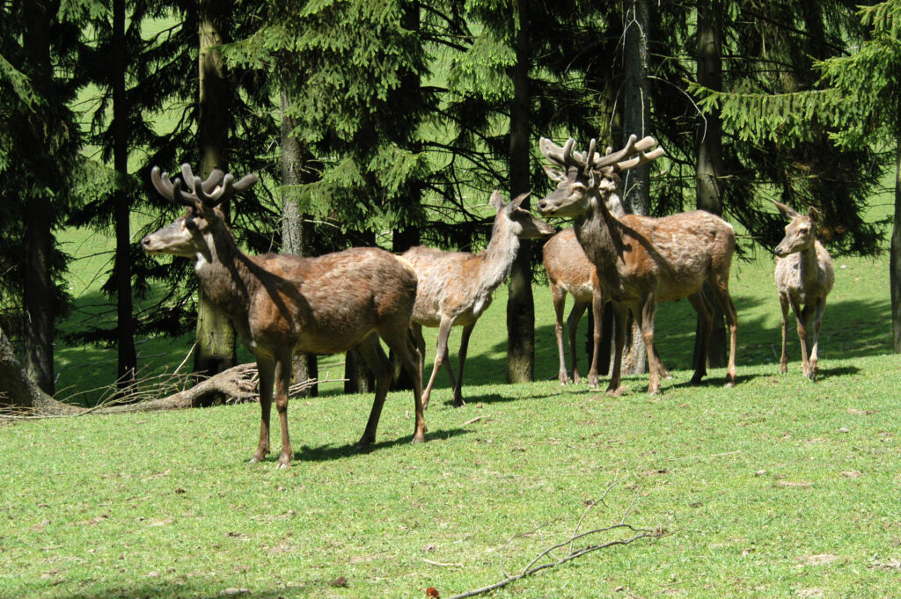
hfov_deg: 17.1
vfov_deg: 11.4
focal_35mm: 120
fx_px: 3001
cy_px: 300
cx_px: 450
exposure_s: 1/640
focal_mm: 80
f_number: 8
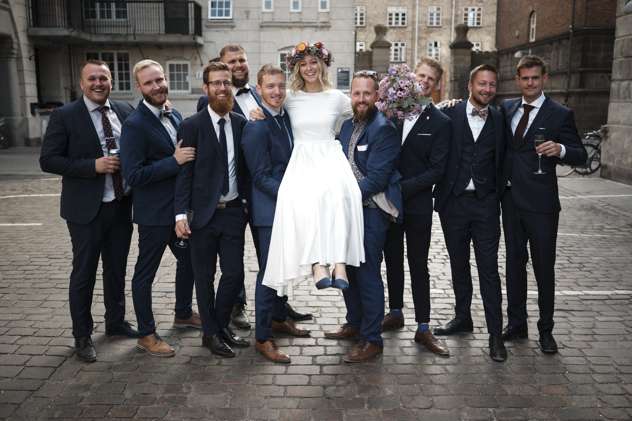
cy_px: 210
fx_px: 614
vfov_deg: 37.9
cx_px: 316
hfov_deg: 54.4
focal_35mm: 35
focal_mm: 23
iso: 100
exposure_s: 1/500
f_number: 1.4
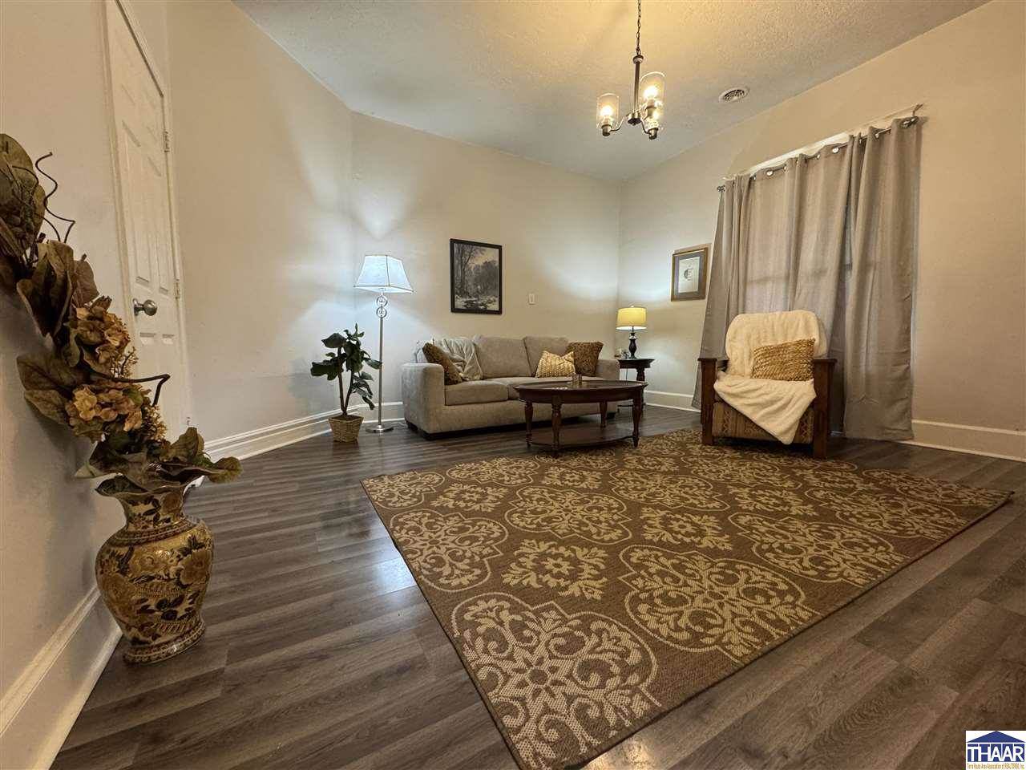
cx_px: 513
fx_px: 415
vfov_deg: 85.7
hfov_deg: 102.1
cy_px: 385
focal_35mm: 14
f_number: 2.2
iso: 400
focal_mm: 2.22
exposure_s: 1/60
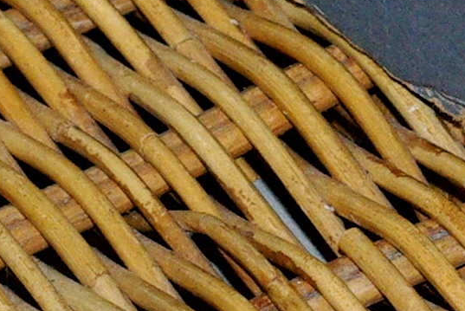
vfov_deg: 2.5
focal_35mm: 541
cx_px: 975
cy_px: -644
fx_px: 6993
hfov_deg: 3.8
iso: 800
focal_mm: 50
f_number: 8
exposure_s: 1/60
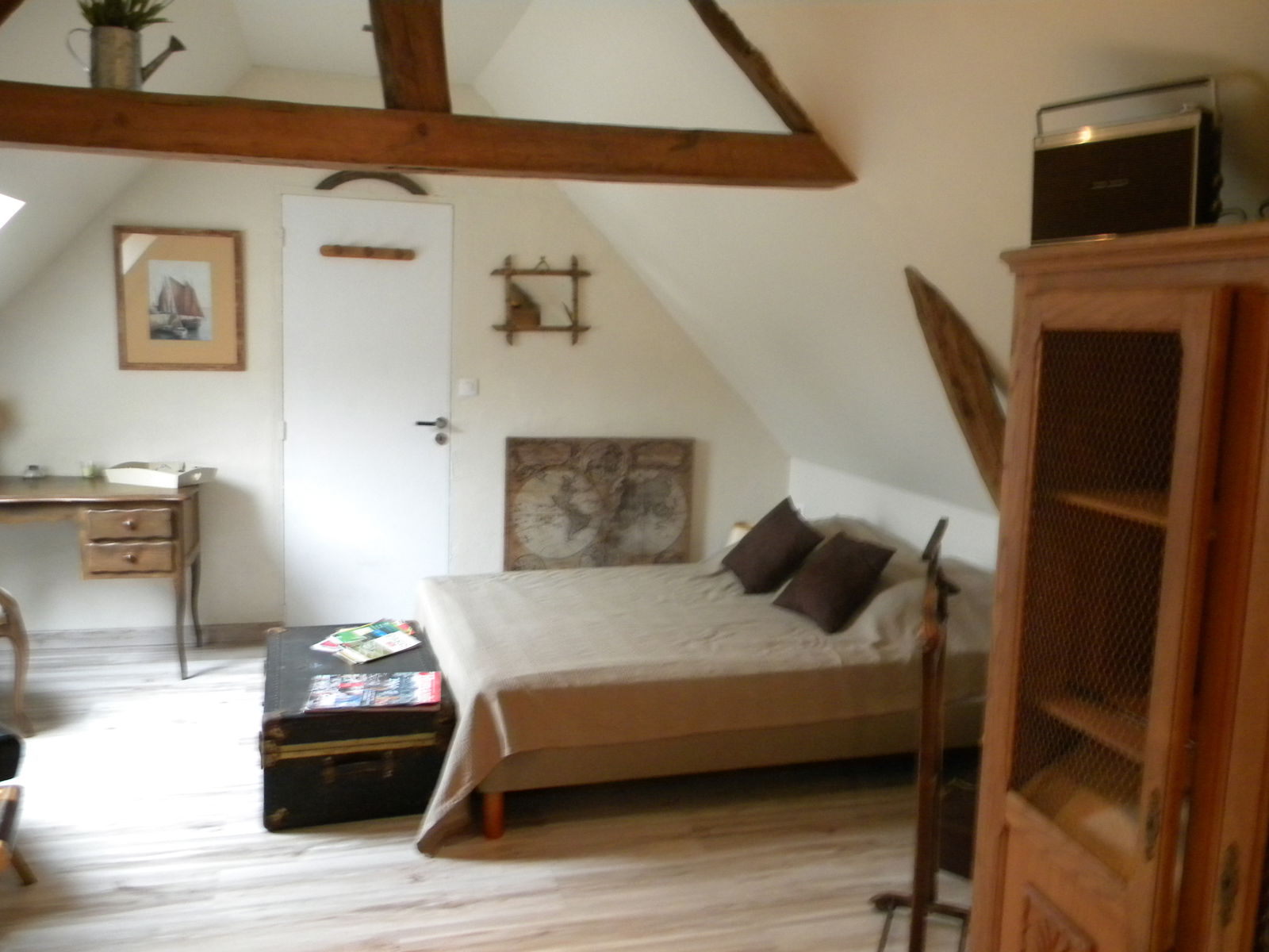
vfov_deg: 49.7
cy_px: 476
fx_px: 1026
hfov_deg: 63.4
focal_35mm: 28
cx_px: 634
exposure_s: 1/20.8
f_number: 3.5
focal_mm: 5
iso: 400
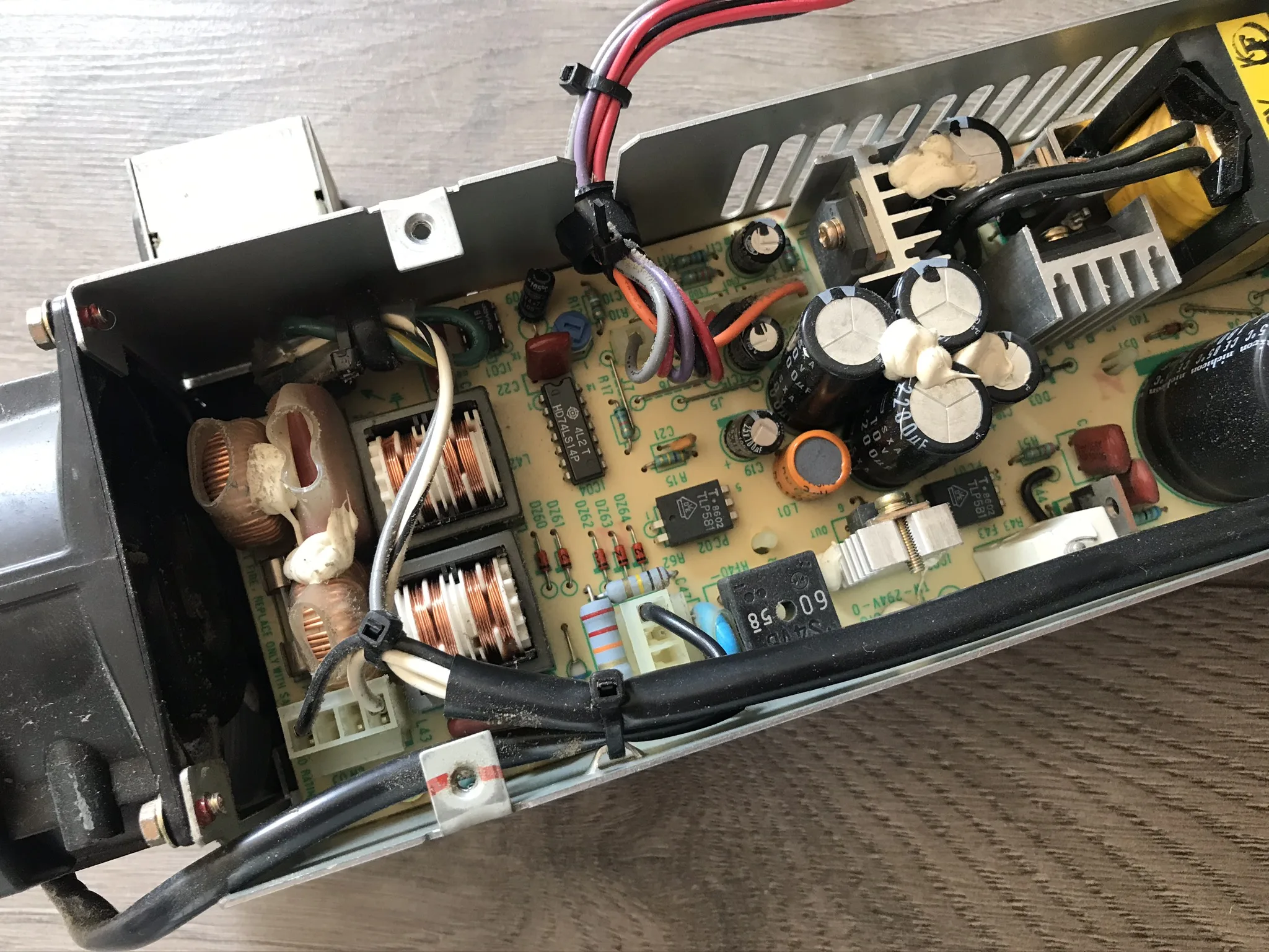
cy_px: 476
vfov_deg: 49.7
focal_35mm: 28
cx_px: 634
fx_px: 1026
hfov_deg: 63.4
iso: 40
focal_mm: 3.99
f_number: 1.8
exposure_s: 1/25
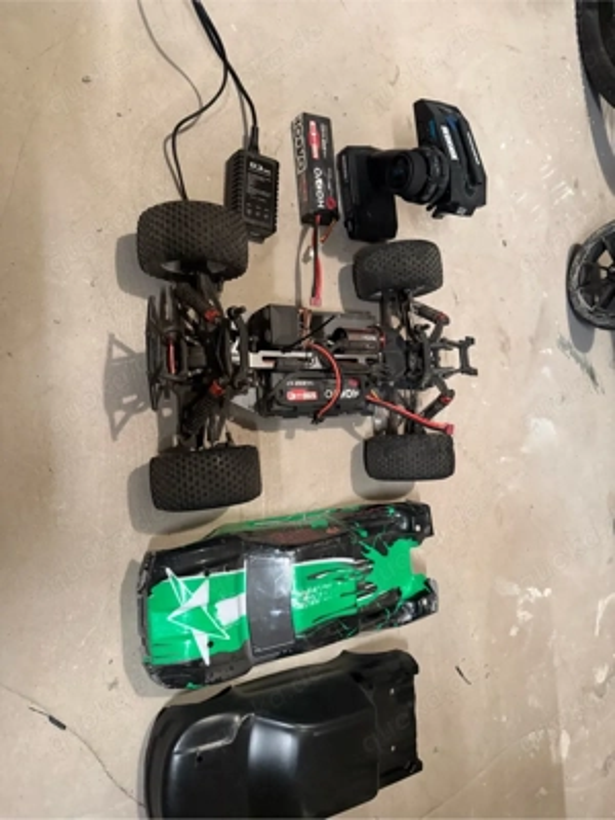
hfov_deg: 56.8
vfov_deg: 71.6
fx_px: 569
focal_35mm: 24
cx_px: 308
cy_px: 410
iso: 800
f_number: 1.78
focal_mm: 6.76
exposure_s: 1/33
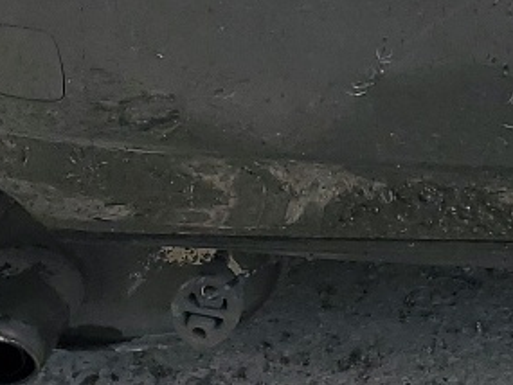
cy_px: -392
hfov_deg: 13.0
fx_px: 2165
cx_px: 695
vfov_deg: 9.5
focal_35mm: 146
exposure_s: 1/1667
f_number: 1.5
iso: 50
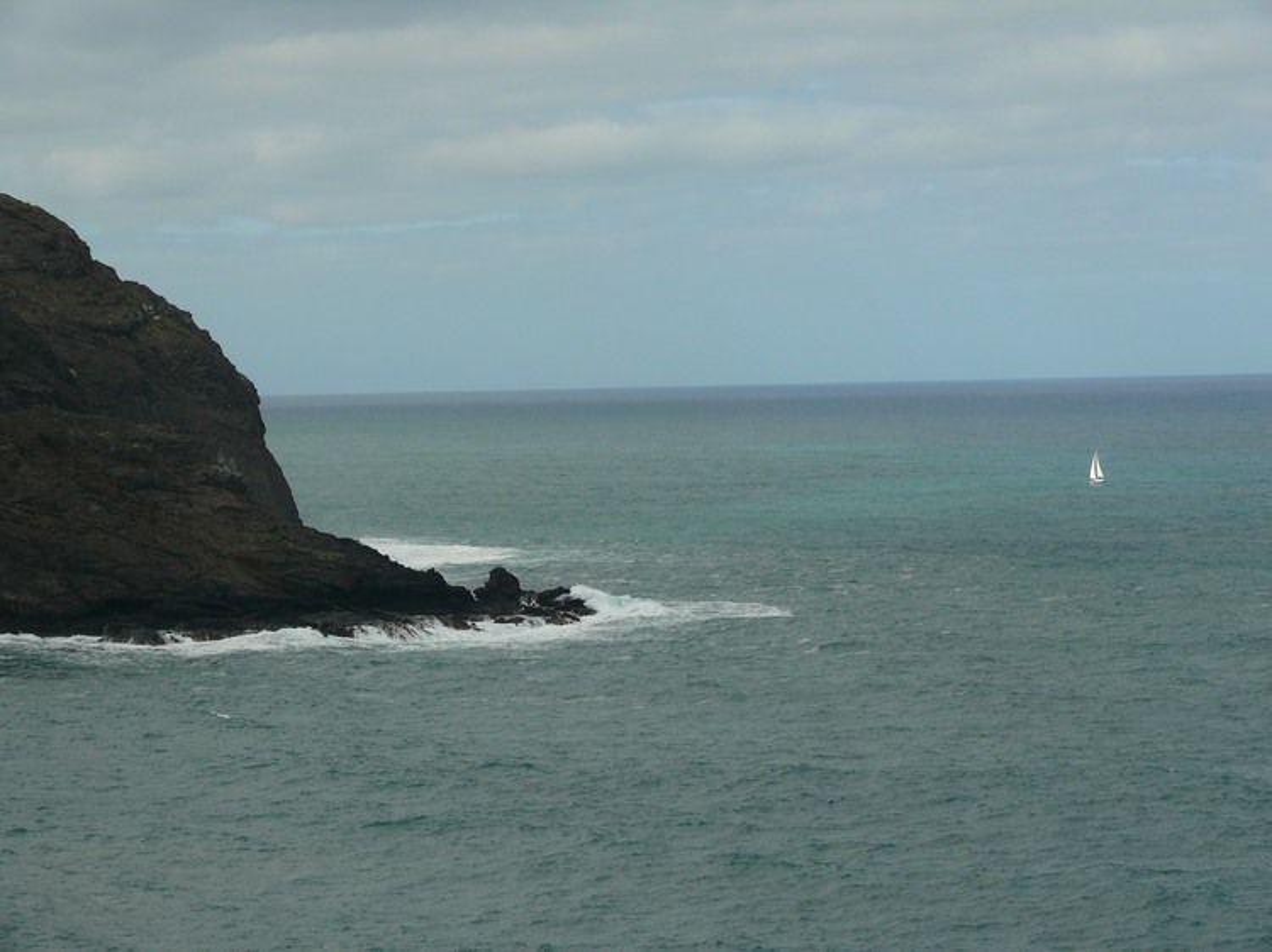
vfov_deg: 14.1
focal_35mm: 105
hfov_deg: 18.7
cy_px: 476
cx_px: 636
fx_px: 3857
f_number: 5.6
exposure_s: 1/250
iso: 100
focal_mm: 22.1
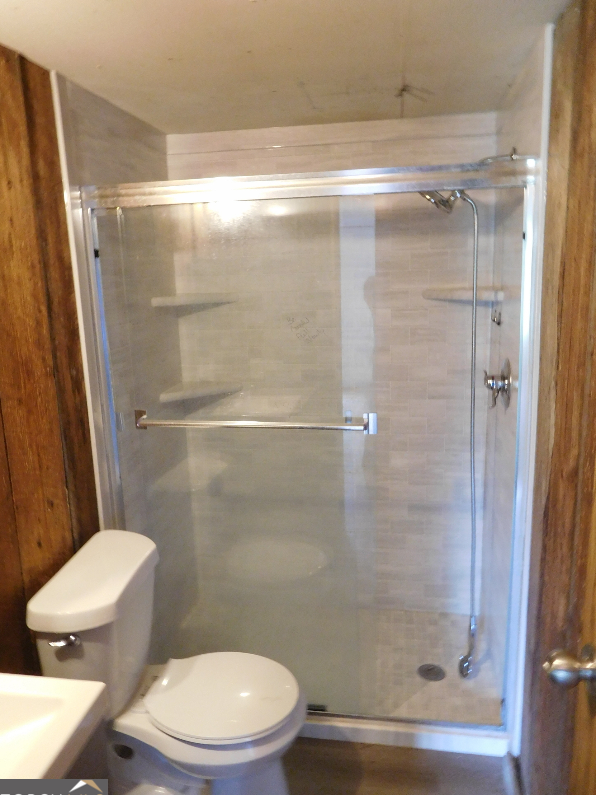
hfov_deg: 53.1
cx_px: 294
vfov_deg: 67.3
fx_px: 597
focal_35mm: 26
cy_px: 407
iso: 400
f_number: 3.4
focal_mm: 4.5
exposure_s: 1/8
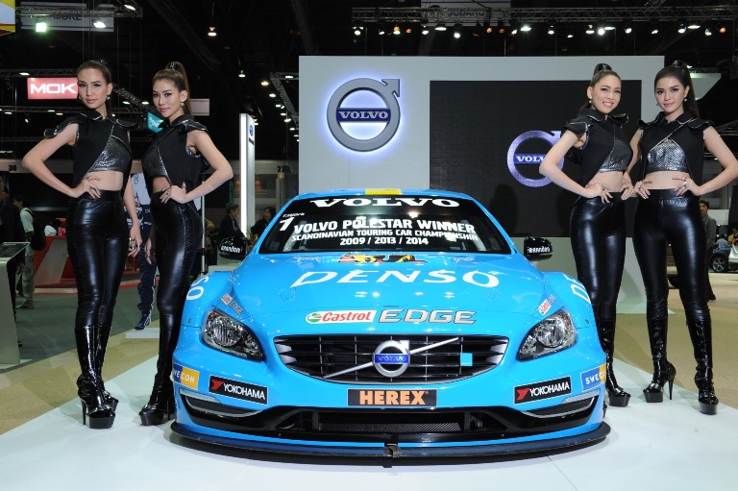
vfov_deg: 36.8
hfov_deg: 53.2
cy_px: 246
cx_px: 369
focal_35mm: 36
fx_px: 737
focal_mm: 36
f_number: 9
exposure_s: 1/100
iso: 1250
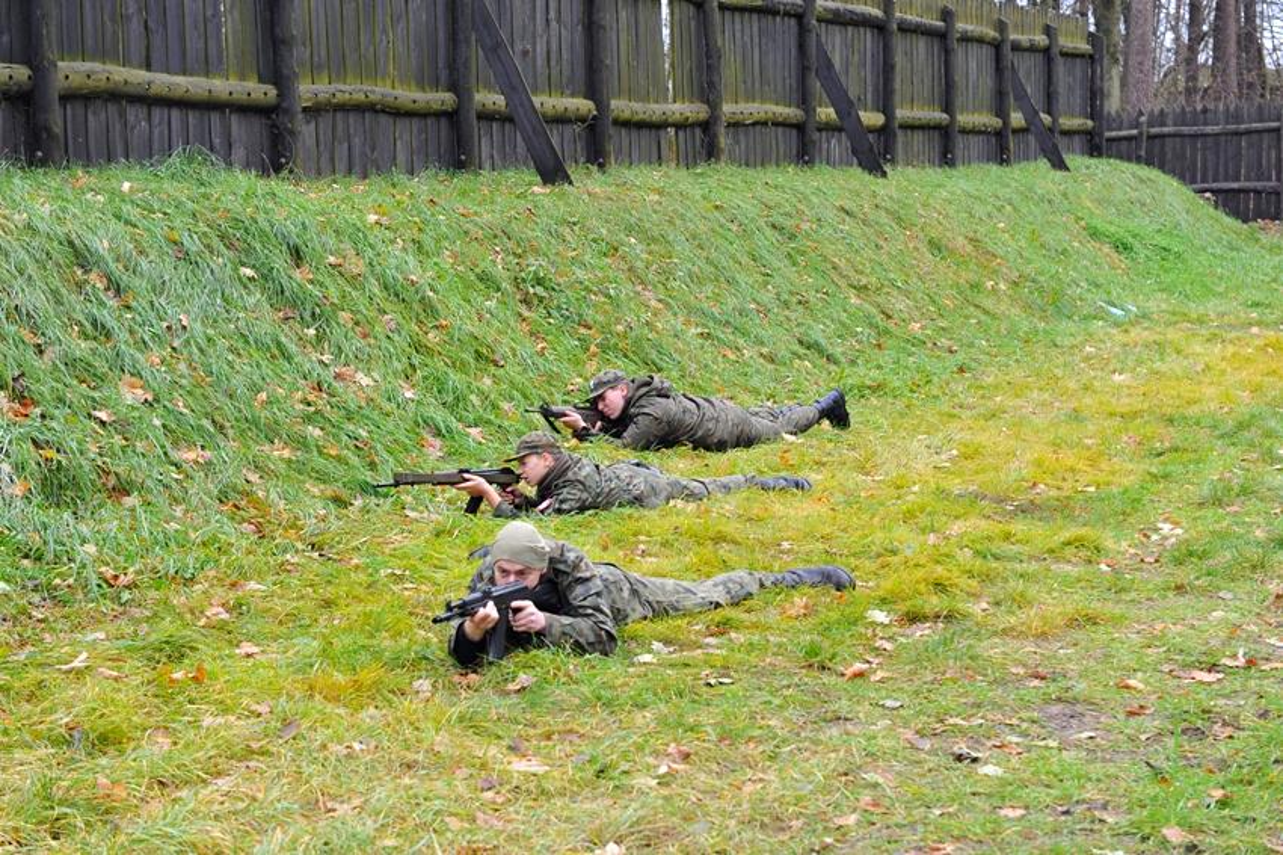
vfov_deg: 19.4
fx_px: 2494
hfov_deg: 28.9
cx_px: 642
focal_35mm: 70
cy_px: 428
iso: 640
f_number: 5.6
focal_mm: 70
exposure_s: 1/125
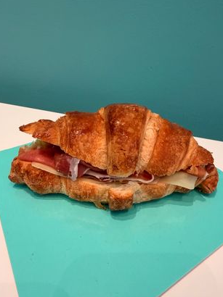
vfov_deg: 69.4
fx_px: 215
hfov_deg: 54.8
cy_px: 151
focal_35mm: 25
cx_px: 113
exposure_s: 1/121
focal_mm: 2.22
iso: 200
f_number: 2.2
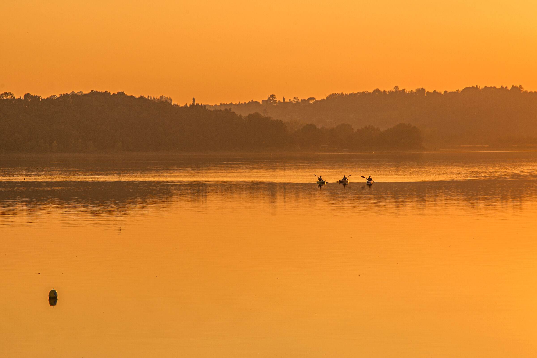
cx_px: 268
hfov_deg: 13.0
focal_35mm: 158
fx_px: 2349
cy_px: 179
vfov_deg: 8.7
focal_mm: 105
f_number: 18
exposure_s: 1/125
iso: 160
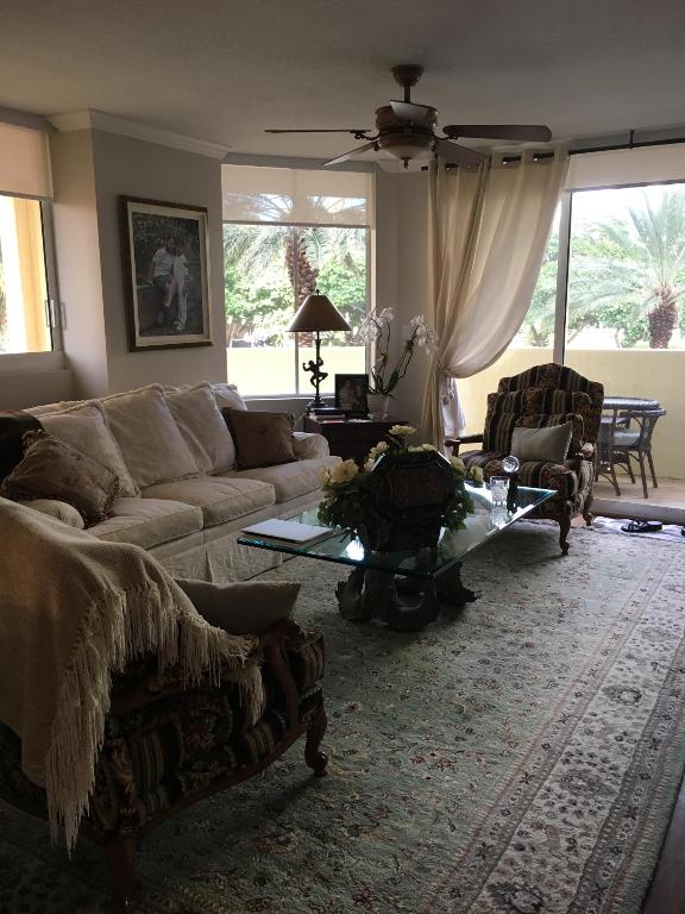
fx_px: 765
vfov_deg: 61.7
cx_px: 342
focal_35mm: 29
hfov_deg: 48.2
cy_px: 457
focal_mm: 4.15
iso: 40
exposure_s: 1/30
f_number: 2.2
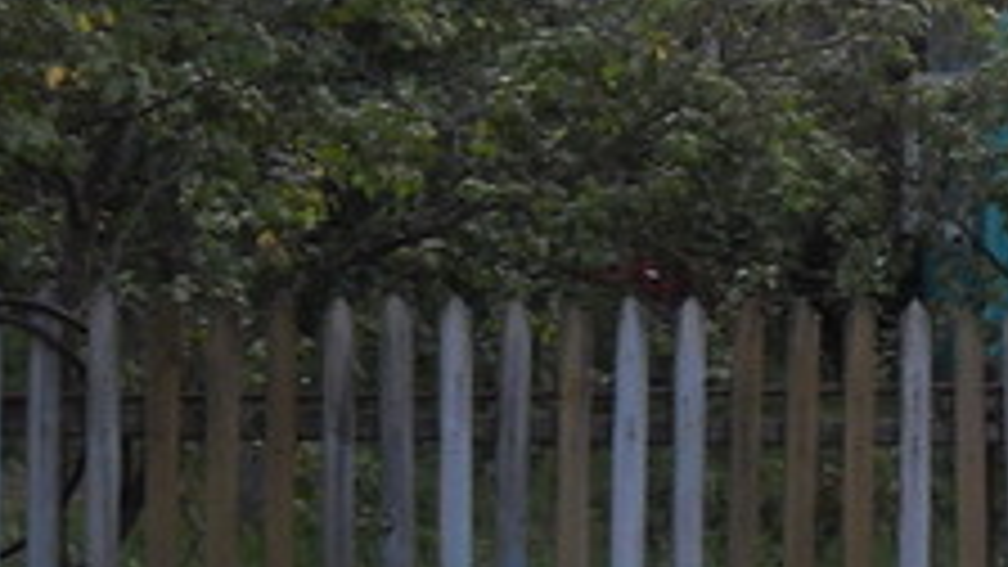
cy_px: 14
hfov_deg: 15.6
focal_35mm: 132
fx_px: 3528
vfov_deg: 9.1
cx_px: 1215
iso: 80
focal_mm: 6.3
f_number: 2.8
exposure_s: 1/250
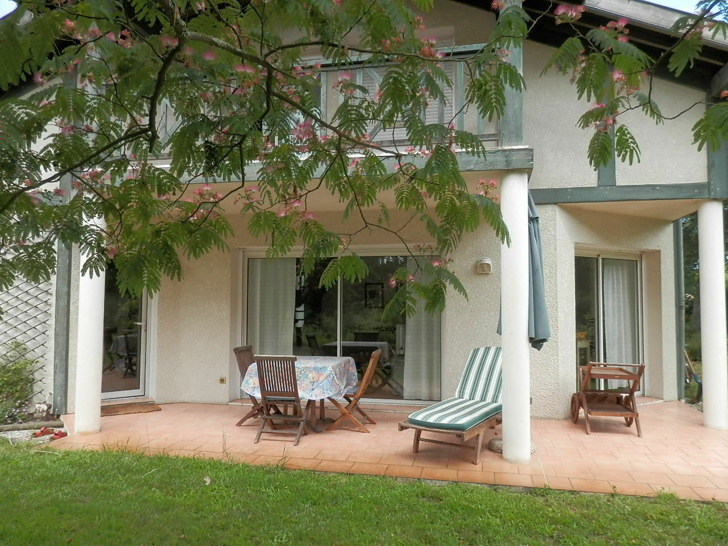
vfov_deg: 54.9
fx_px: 526
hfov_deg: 69.4
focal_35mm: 25
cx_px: 364
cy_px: 273
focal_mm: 4.5
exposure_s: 1/200
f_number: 3
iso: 80
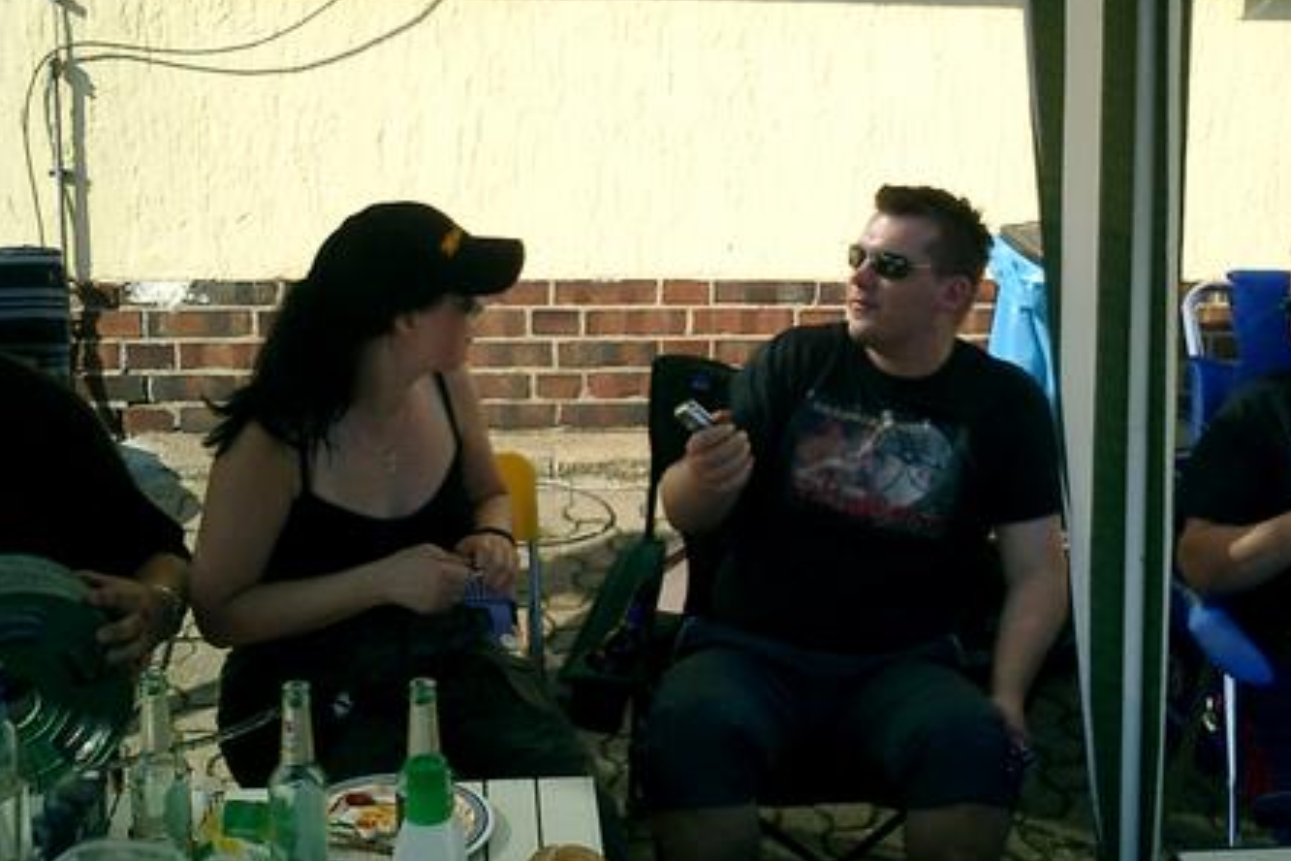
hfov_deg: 36.7
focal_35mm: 54
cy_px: 329
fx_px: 1936
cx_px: 791
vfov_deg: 25.0
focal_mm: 7.5
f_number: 3.2
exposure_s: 1/1600
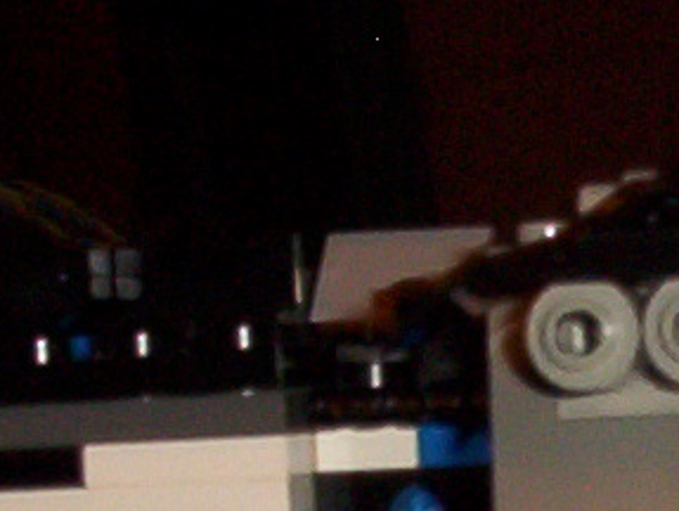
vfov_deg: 6.6
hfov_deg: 8.8
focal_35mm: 222
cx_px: 835
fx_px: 4360
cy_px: 703
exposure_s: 1/30
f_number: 4.5
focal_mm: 6
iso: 140
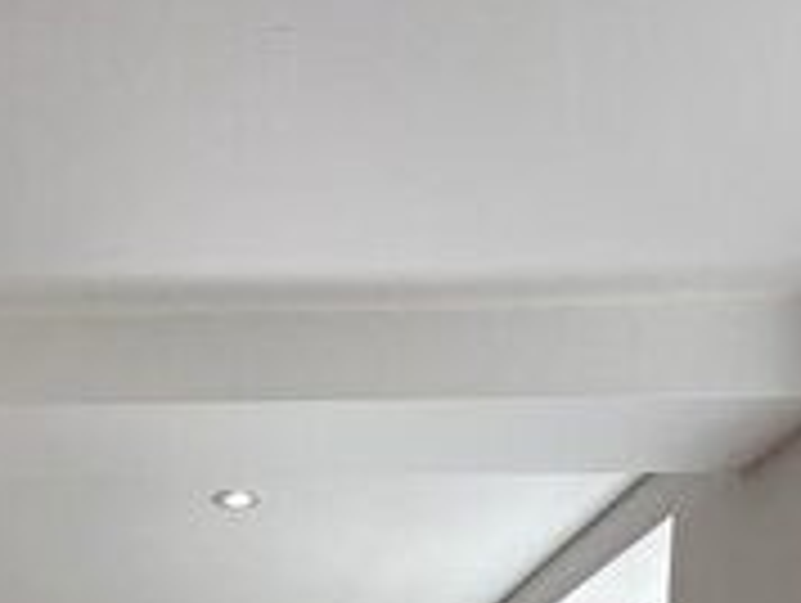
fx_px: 1274
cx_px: 36
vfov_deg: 20.0
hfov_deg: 32.6
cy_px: 1060
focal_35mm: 55
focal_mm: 2.22
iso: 80
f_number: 2.2
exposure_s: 1/99
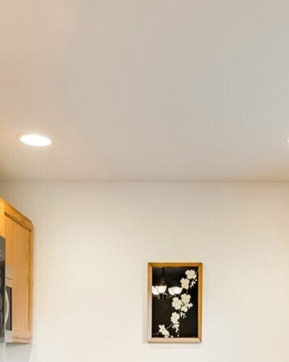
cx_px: 220
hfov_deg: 25.5
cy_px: 364
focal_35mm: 59
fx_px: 629
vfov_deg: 29.9
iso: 400
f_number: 9
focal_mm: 16.5
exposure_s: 1/160
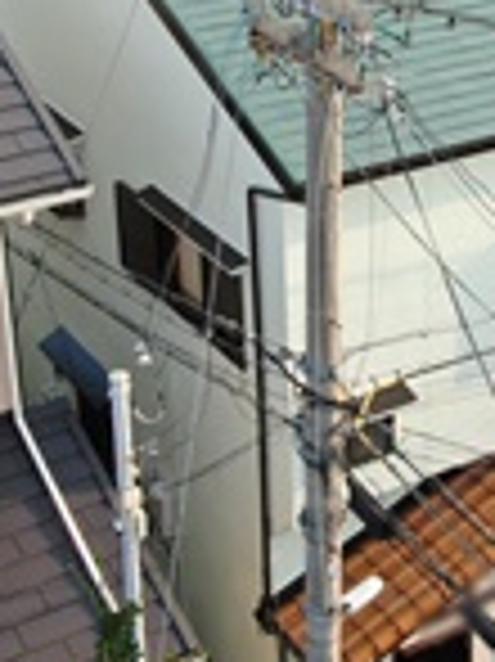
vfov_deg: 22.0
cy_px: 151
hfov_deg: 16.6
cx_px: 414
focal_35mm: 88
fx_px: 1680
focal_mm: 6.35
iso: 100
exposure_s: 1/200
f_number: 3.4
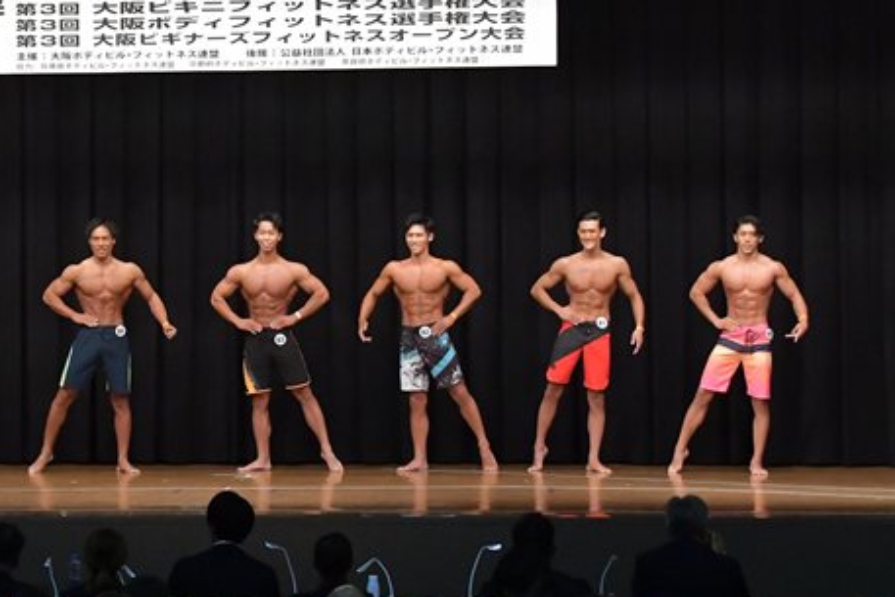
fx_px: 3034
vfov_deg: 11.2
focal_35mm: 122
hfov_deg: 16.7
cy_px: 221
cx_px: 248
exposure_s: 1/400
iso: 6400
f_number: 5.6
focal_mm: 48
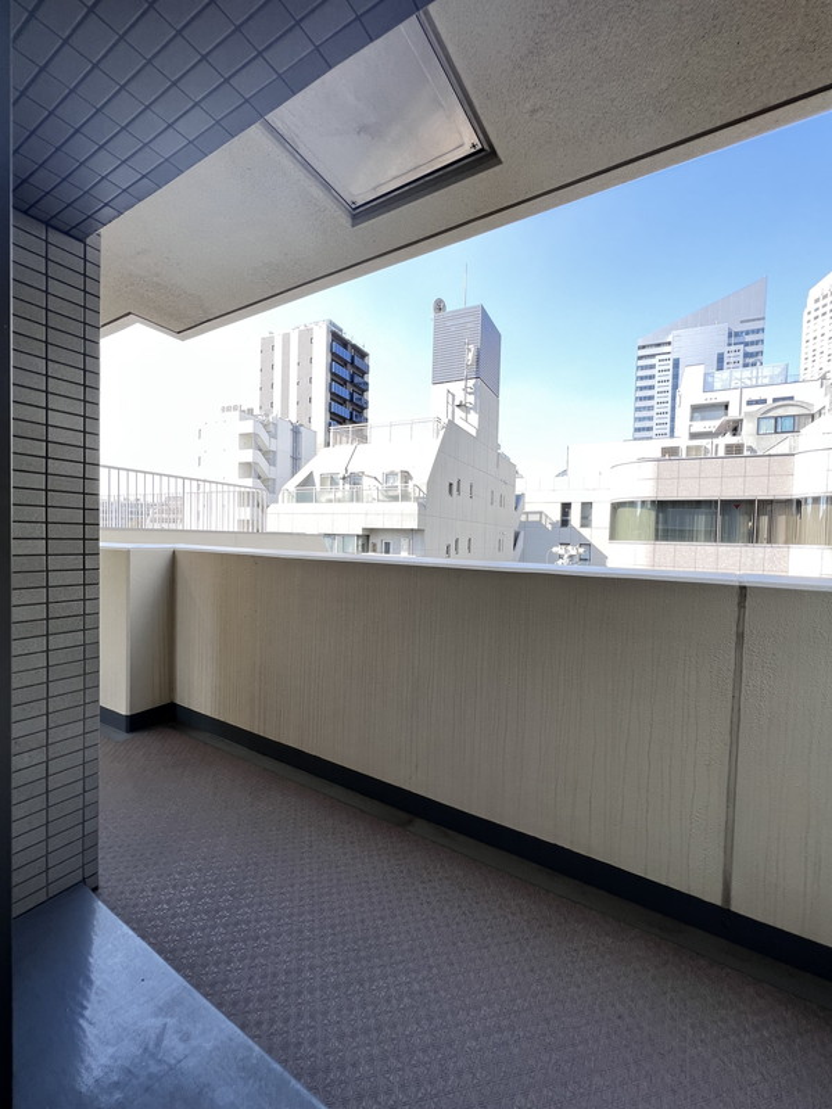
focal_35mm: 13
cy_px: 554
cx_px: 416
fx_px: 417
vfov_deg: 106.2
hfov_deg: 89.9
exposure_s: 1/148
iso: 32
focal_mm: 1.57
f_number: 1.8
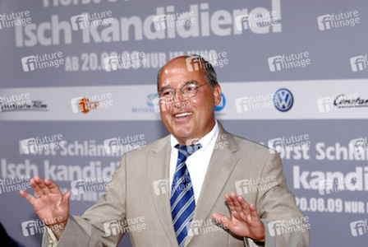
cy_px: 124
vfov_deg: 13.1
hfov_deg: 19.4
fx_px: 1075
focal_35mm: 105
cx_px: 184
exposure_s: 1/125
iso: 200
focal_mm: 70
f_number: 5.6
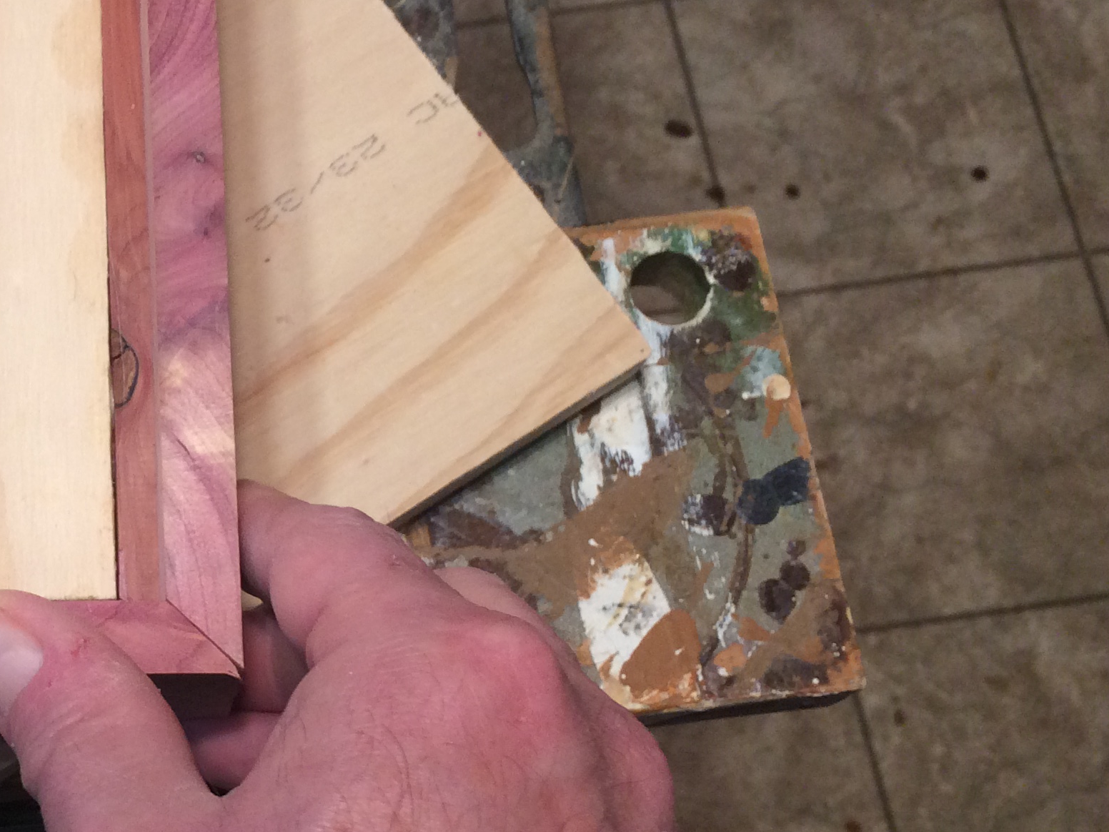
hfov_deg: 29.8
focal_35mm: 61
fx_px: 1954
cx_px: 28
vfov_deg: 24.0
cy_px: 520
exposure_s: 1/30
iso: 100
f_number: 2.2
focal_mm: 4.15
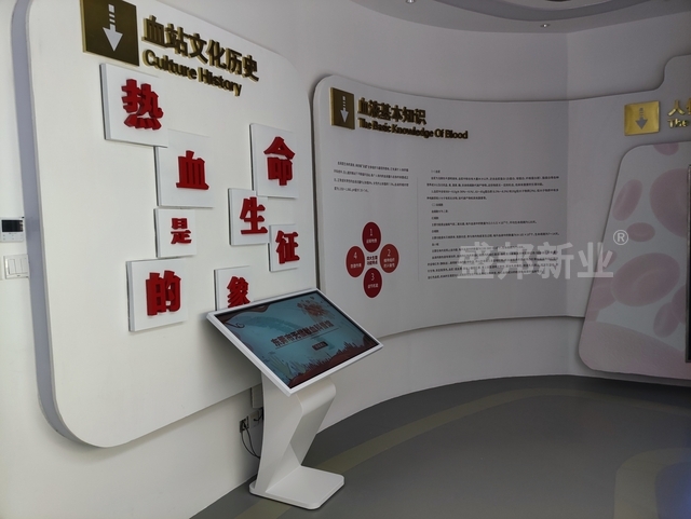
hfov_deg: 67.3
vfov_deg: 53.1
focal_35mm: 26
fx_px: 519
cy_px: 260
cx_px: 346
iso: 423
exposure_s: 1/100
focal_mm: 5.58
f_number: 1.6
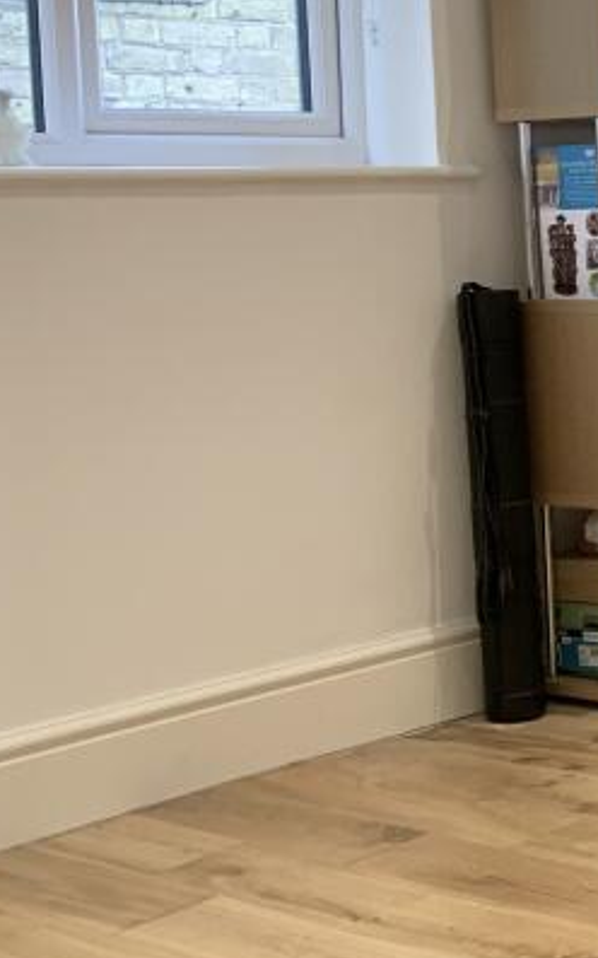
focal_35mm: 71
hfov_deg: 15.6
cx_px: 1090
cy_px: 299
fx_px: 1852
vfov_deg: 28.7
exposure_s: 1/50
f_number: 1.8
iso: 125
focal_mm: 4.25
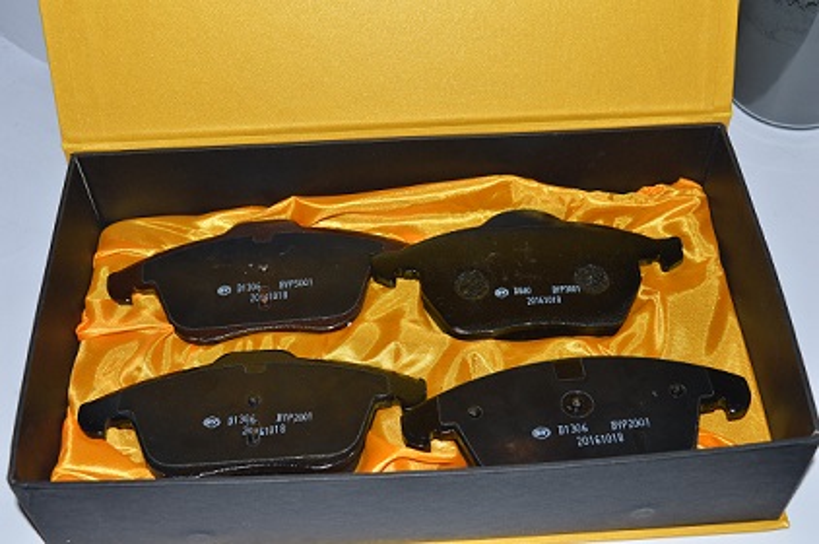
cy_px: 272
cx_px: 410
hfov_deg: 41.2
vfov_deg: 28.0
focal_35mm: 48
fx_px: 1090
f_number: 8
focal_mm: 32
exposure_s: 1/60
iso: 100
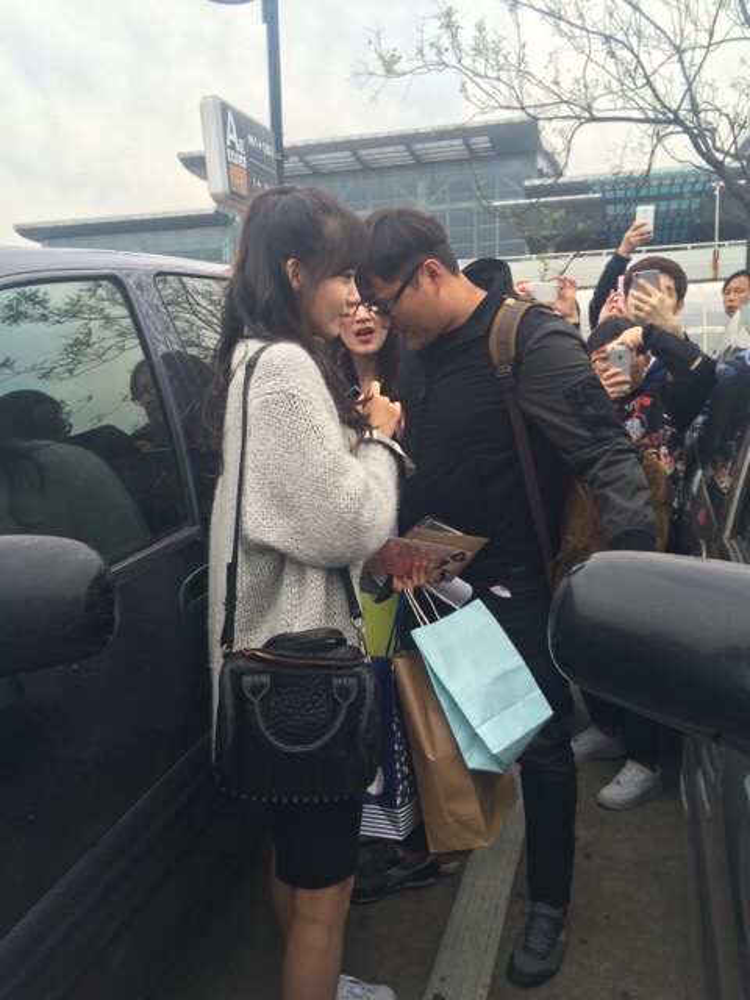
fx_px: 838
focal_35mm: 29
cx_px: 375
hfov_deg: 48.2
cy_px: 500
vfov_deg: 61.7
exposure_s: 1/291
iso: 32
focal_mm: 4.15
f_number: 2.2
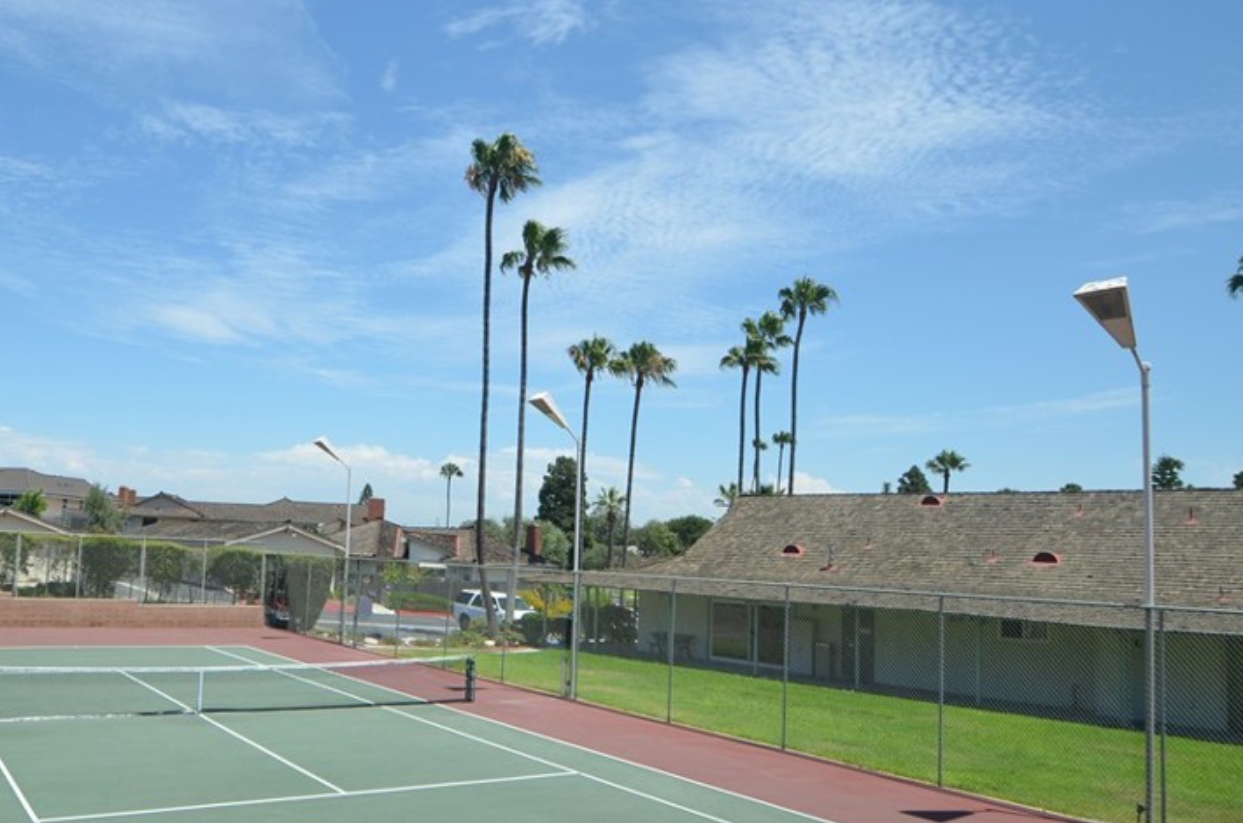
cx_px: 377
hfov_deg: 66.9
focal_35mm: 26
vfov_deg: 49.2
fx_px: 896
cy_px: 462
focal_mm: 12
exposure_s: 1/250
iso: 100
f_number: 8
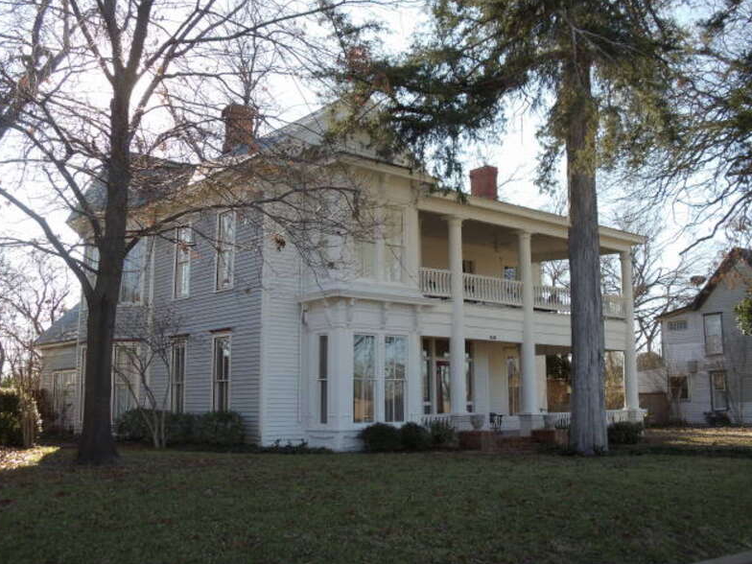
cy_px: 278
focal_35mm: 51
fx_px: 1108
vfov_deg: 28.6
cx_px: 370
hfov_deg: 37.5
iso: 100
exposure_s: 1/250
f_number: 3.7
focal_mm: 6.81
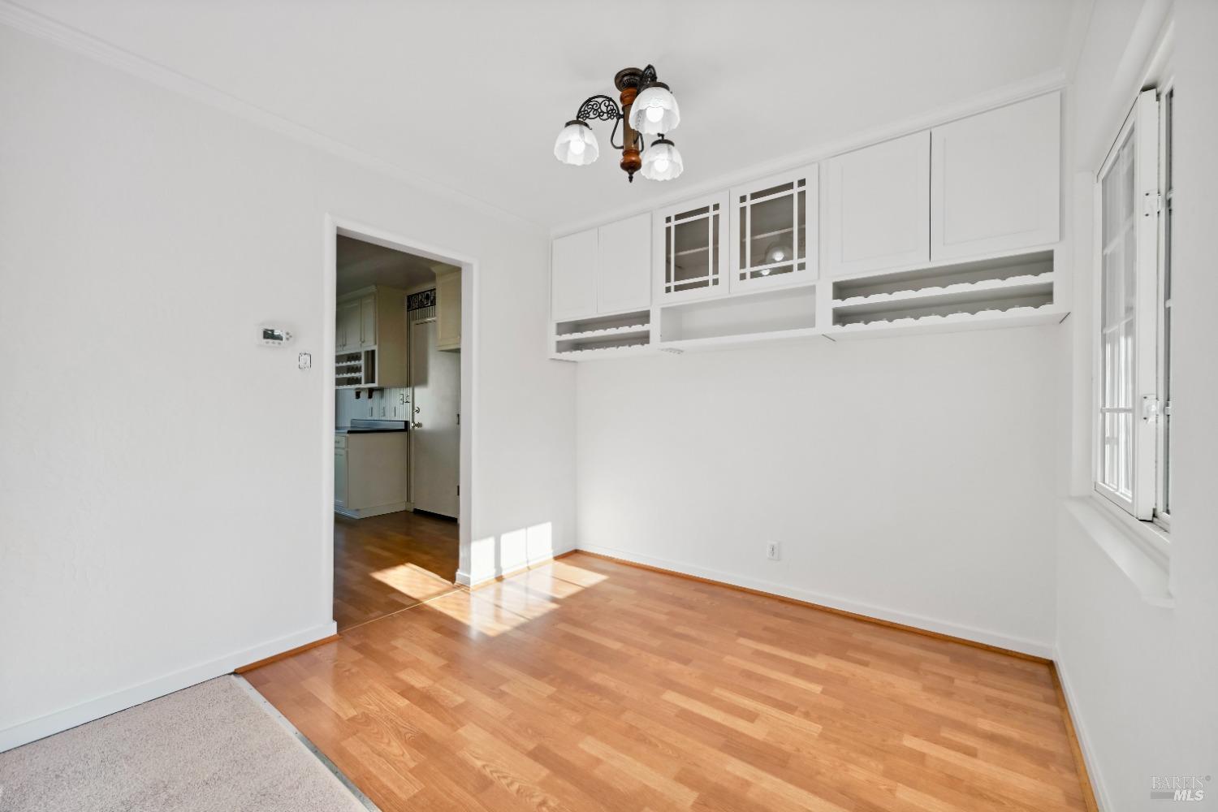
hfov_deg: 104.3
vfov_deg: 81.2
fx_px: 474
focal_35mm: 14
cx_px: 609
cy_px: 406
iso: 800
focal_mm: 14
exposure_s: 1/250
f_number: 9
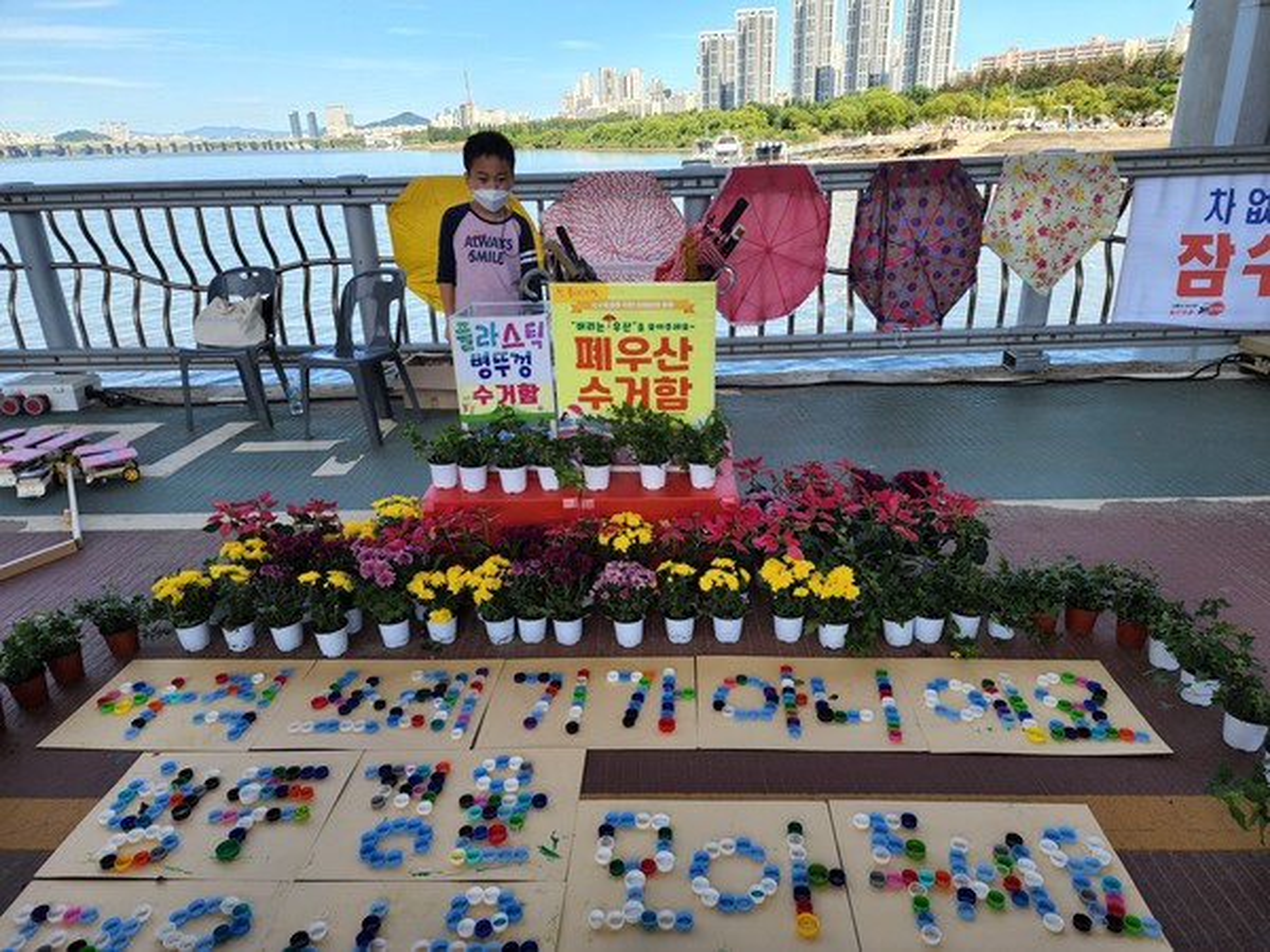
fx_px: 844
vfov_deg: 58.9
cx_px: 635
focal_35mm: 23
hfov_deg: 73.9
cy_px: 476
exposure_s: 1/286
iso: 12
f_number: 1.8
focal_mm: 6.4
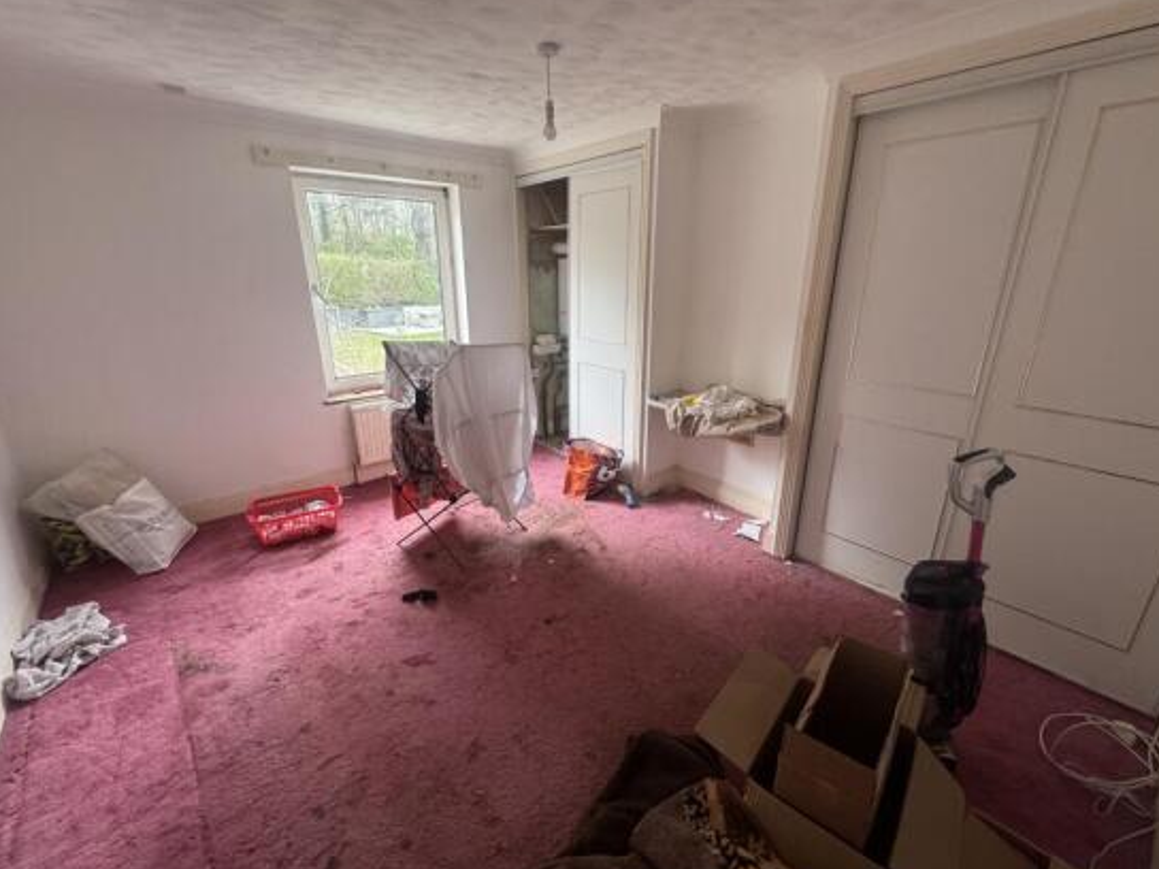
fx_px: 502
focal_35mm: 15
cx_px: 581
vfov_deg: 81.7
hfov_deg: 98.2
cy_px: 436
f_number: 2.2
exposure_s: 1/99
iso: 320
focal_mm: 2.22
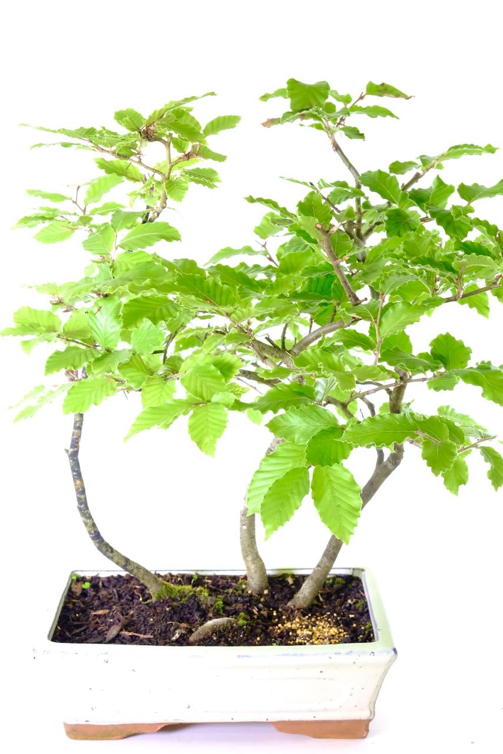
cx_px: 252
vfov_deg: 33.9
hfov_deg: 23.0
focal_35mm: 59
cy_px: 377
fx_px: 1236
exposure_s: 1/30
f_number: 9
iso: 3200
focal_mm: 39.3
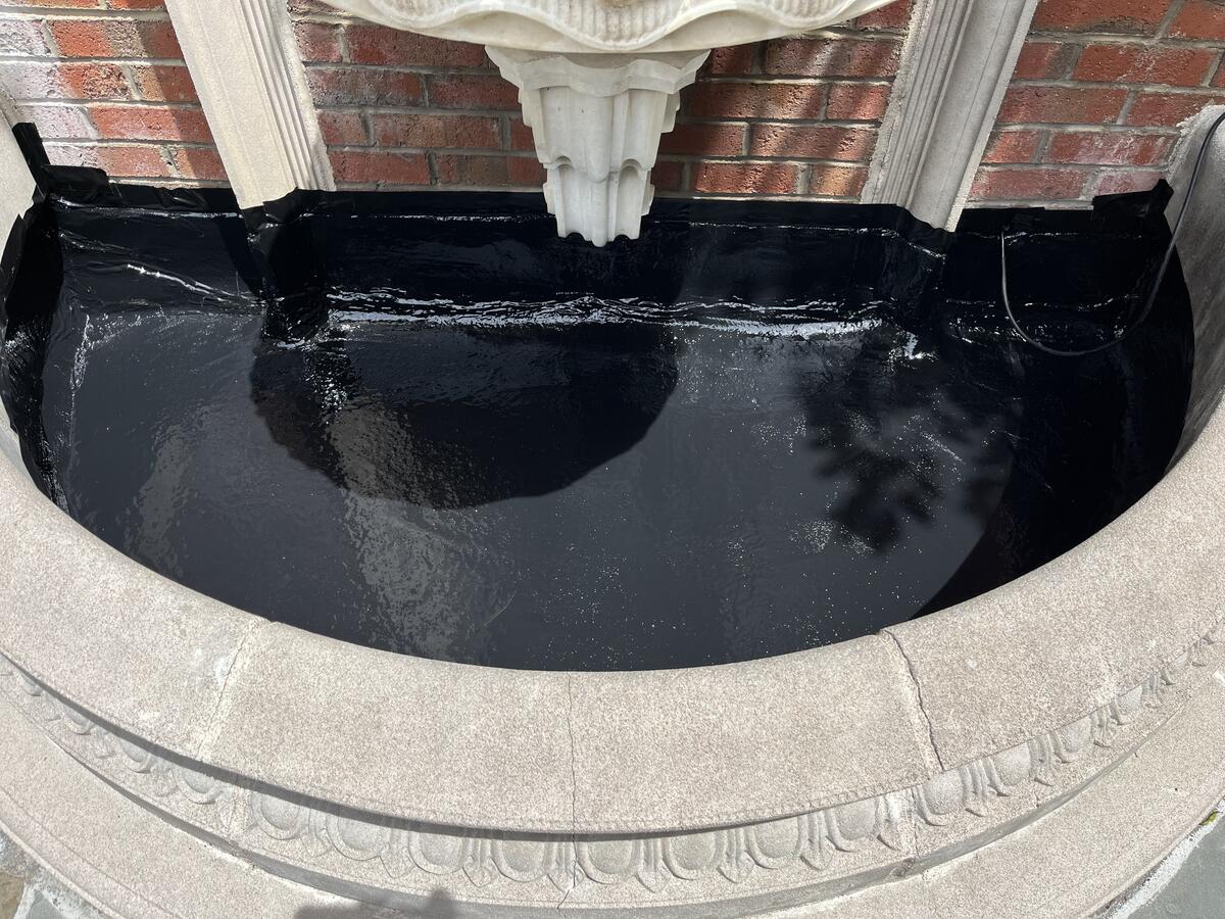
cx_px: 612
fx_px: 920
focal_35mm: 26
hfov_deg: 67.3
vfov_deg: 53.1
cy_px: 460
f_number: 1.6
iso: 50
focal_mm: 5.1
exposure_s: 1/2268
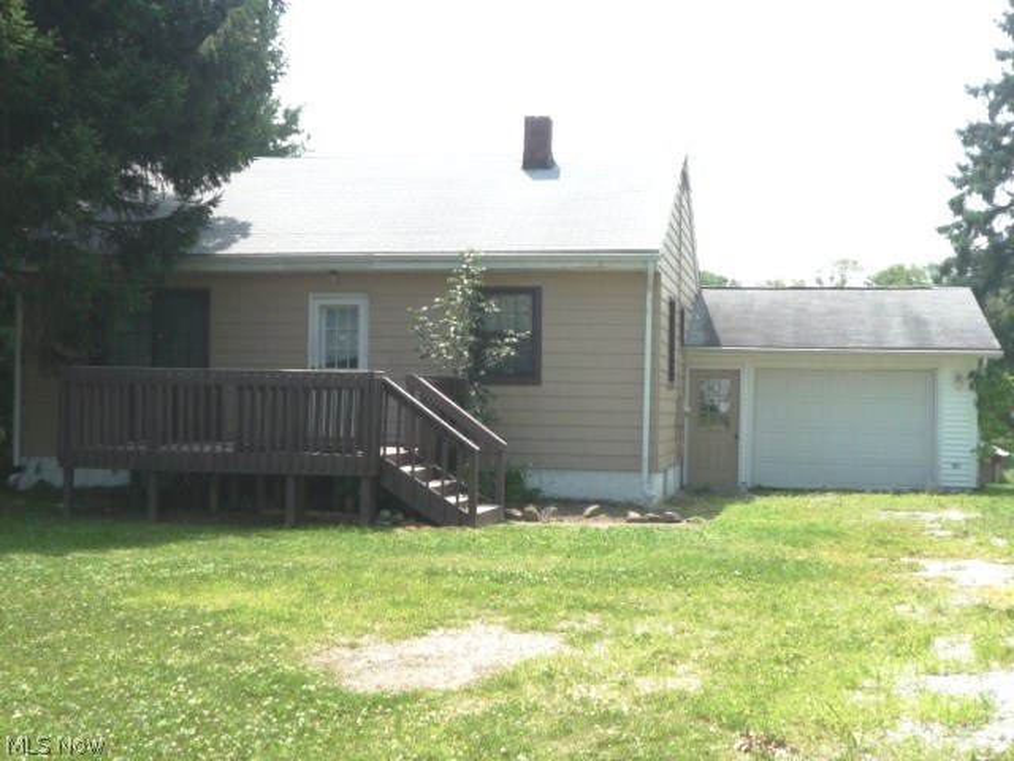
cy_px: 380
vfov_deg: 30.9
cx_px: 507
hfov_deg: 40.4
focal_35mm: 47
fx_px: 1377
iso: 100
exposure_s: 1/500
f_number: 3.5
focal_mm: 4.7
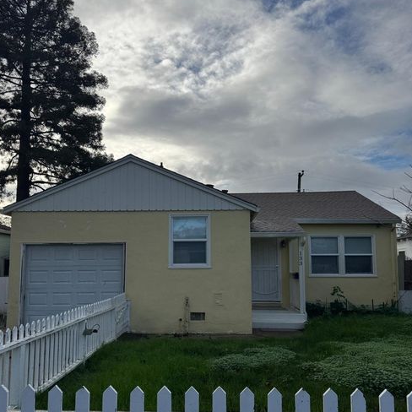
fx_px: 391
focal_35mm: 29
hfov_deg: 55.6
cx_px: 203
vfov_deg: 55.5
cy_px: 228
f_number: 1.78
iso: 80
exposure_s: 1/7937
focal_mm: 6.76
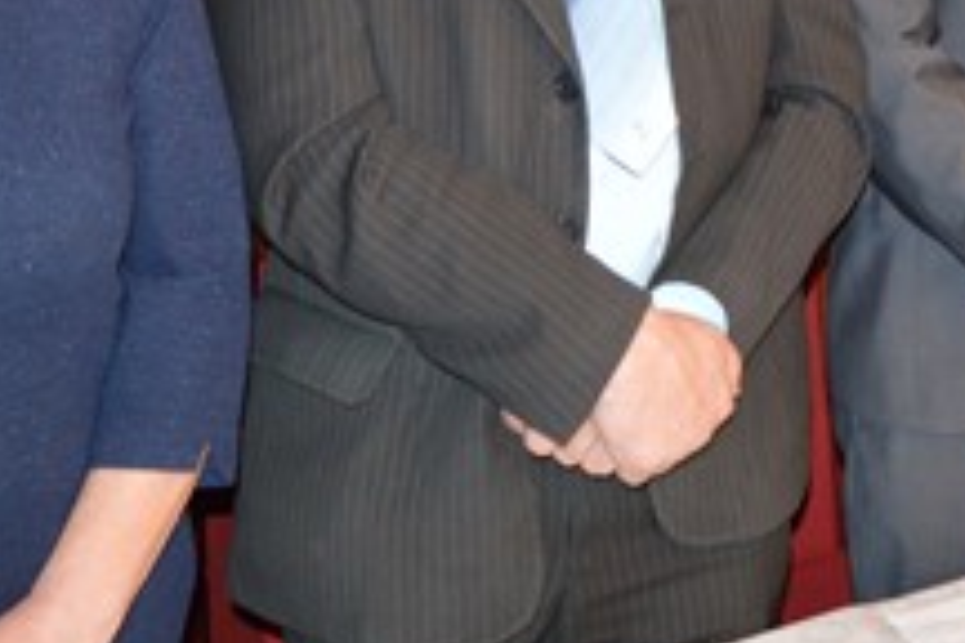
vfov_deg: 16.1
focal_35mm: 80
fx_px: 2144
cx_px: 889
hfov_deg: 24.5
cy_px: -205
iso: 1250
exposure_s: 1/60
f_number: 3.5
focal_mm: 18
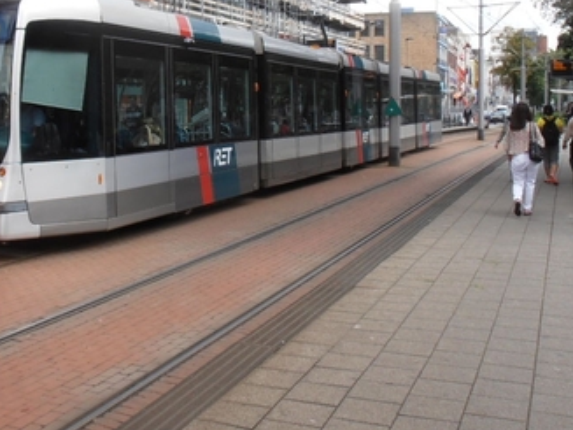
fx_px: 910
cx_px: 198
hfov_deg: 34.7
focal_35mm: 55
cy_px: 104
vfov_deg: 26.2
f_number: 8.8
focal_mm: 5.25
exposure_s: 1/60
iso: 80
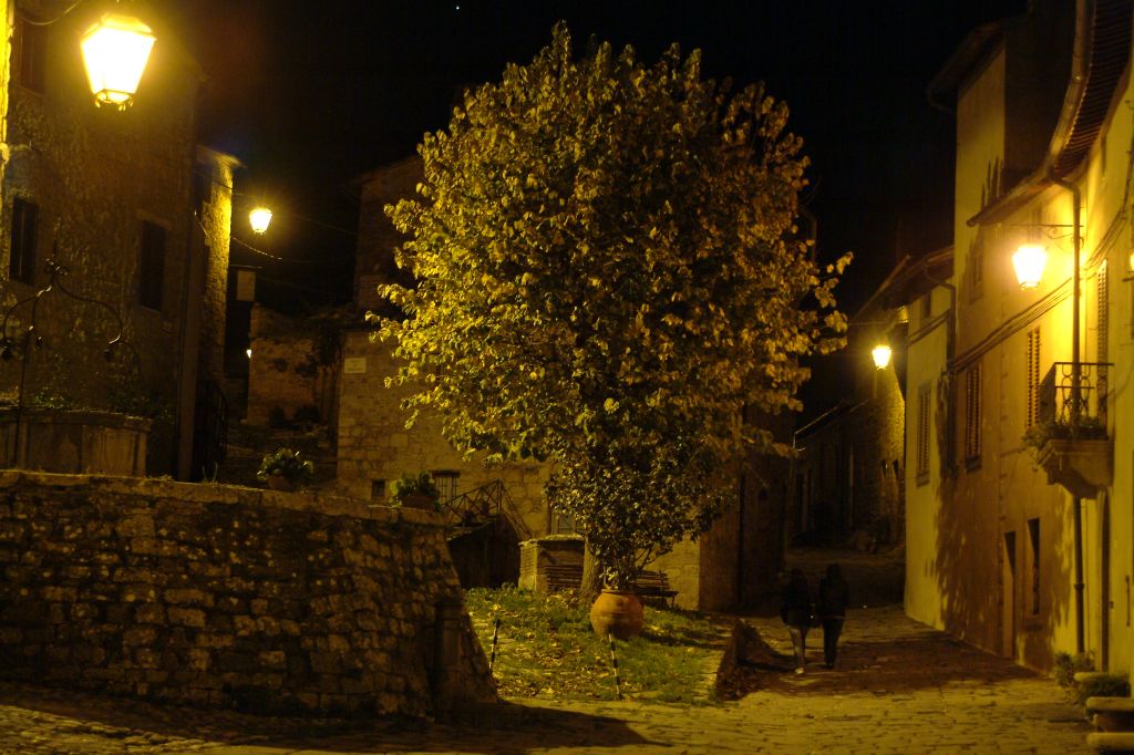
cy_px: 378
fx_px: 2362
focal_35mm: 75
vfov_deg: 18.2
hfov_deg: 27.0
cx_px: 567
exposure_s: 1/15
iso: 800
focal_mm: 50
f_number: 2
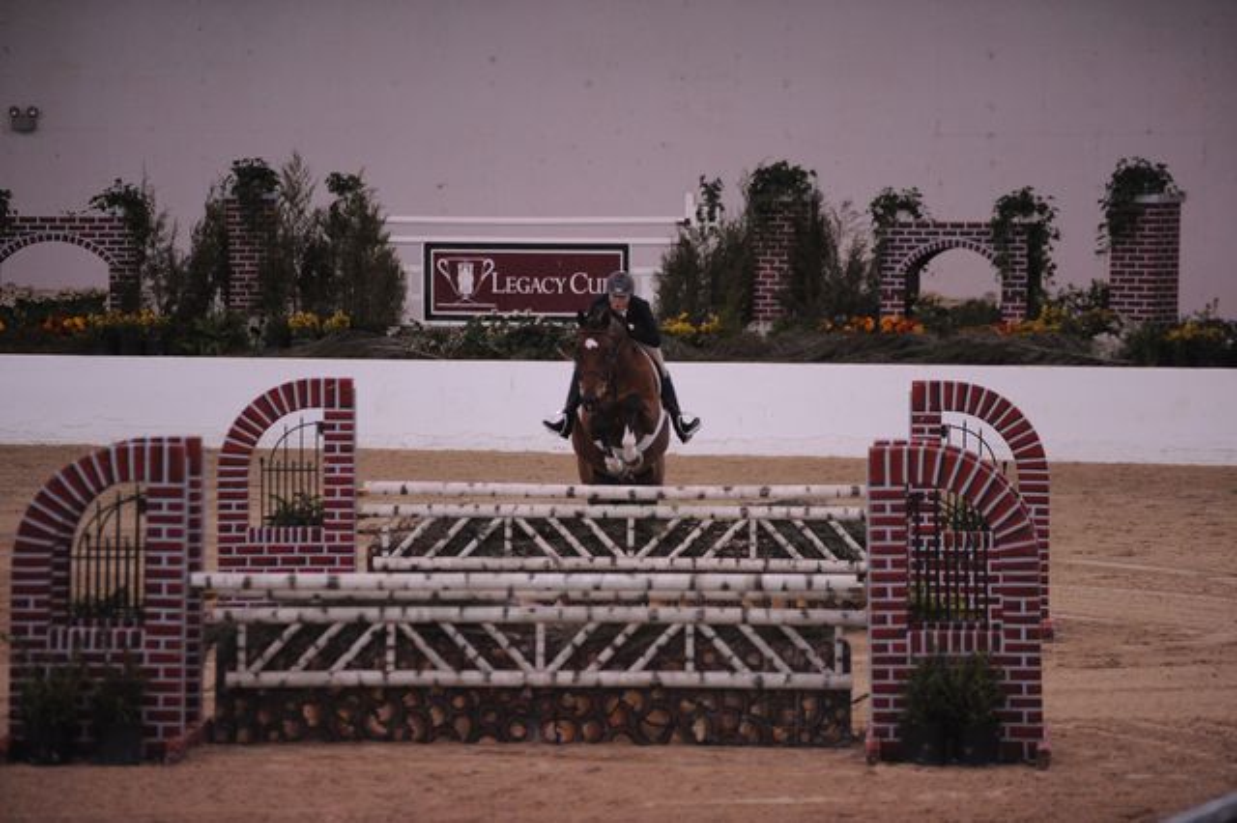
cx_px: 618
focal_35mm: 200
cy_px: 412
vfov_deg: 6.9
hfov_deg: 10.3
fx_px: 6868
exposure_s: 1/400
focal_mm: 200
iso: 5000
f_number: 2.8
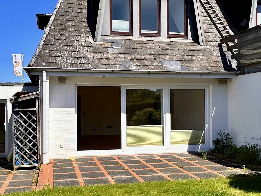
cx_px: 115
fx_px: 309
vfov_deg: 35.1
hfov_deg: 45.7
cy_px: 107
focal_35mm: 41
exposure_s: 1/2053
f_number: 2.2
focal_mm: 2.22
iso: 50
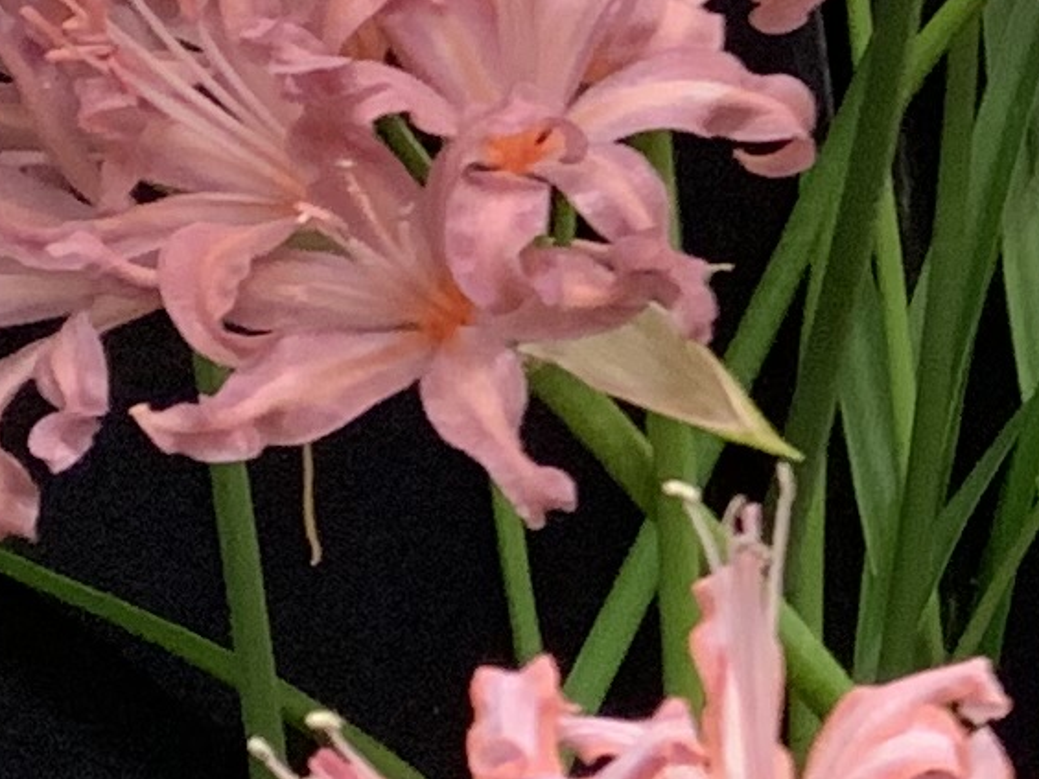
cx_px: 2362
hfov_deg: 9.6
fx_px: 5583
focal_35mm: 186
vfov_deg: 8.0
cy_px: 236
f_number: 1.8
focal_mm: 4.25
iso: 200
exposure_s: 1/50
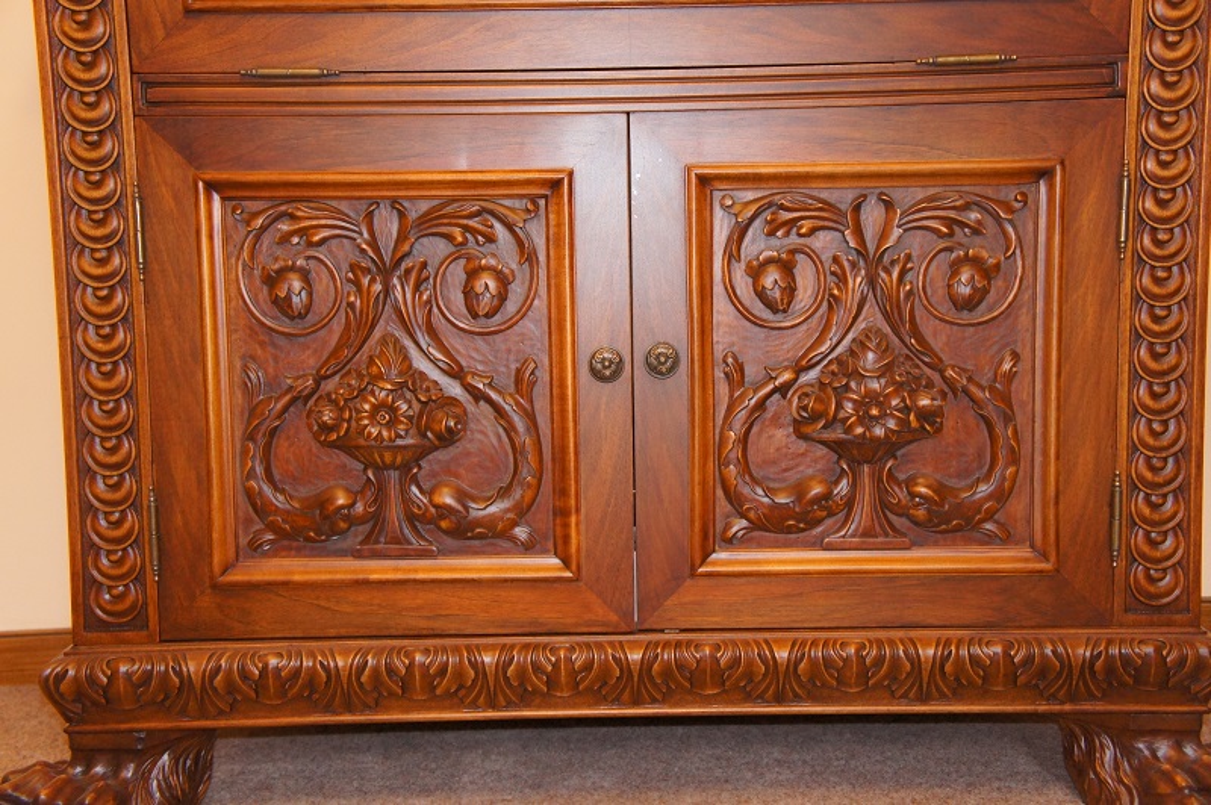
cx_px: 606
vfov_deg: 28.9
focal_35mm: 46
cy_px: 402
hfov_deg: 42.4
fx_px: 1563
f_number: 4.5
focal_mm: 31
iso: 1600
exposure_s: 1/40
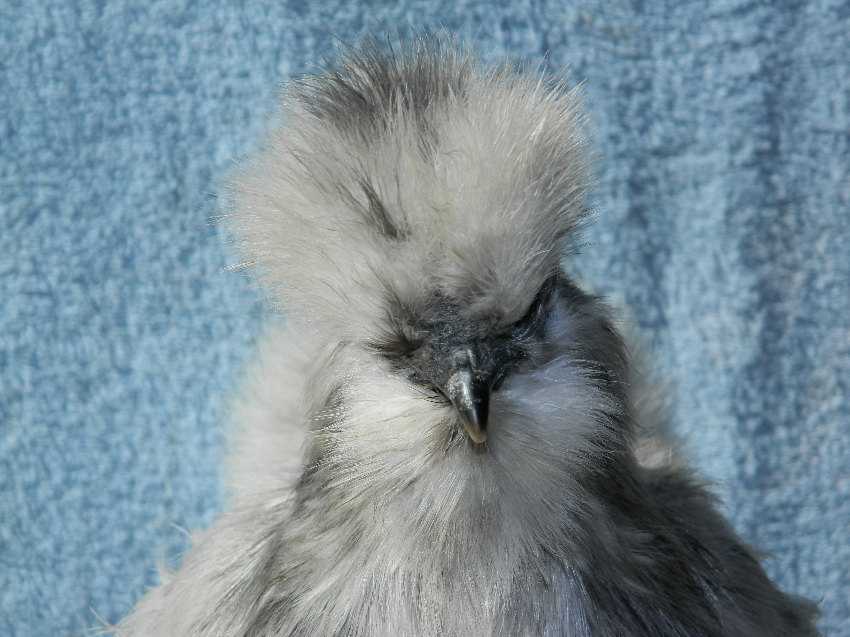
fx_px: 3168
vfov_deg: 11.5
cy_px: 318
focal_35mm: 129
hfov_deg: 15.3
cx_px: 425
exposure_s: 1/500
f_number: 4.7
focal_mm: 23.2
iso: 80
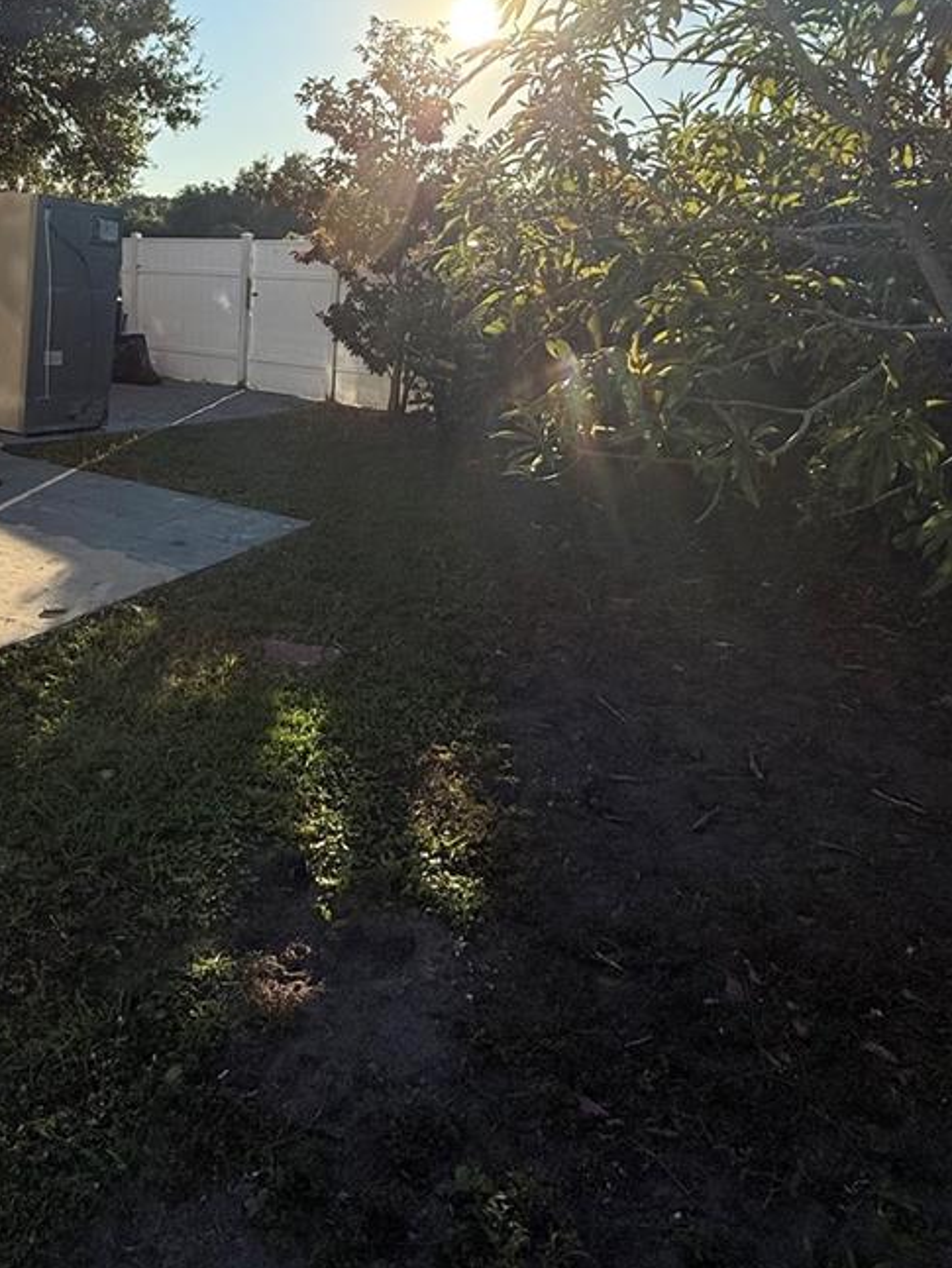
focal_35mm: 26
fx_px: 953
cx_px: 236
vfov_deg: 65.8
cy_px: 442
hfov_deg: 50.8
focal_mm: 2.22
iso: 64
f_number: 2.2
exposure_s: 1/2976
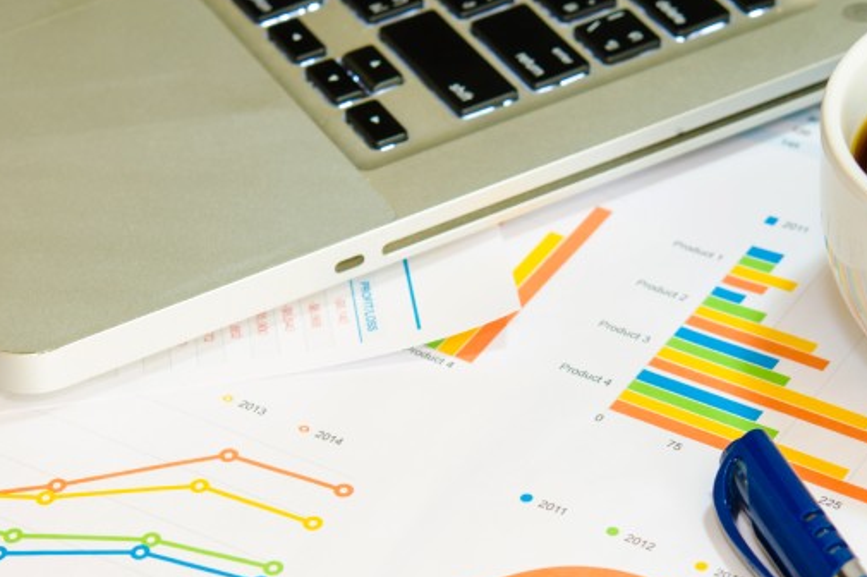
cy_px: 400
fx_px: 3105
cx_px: 442
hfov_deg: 15.9
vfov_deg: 10.6
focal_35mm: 129
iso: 100
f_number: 6.3
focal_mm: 60
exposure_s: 1/1.67
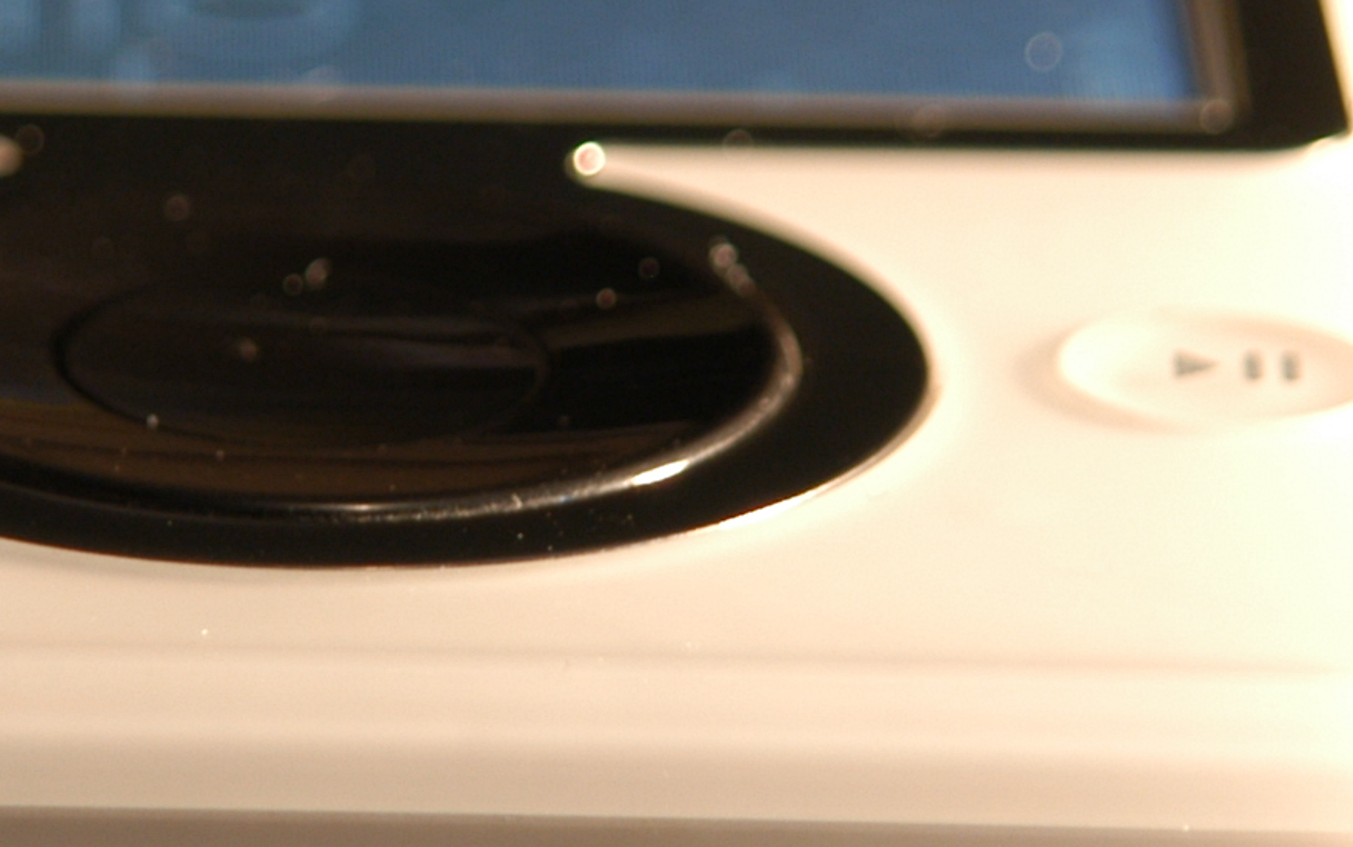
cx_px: 296
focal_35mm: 627
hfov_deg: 3.4
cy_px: 282
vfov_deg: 2.1
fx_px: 23127
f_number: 5.6
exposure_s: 1/2.5
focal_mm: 120
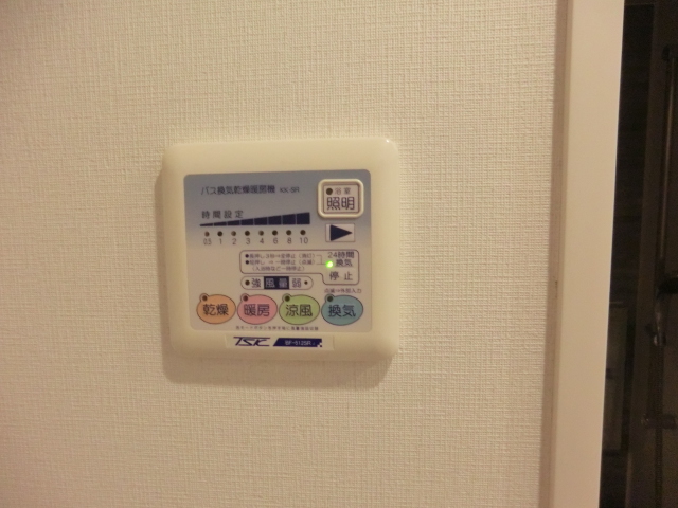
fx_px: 470
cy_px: 254
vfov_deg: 56.8
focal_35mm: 24
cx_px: 339
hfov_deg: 71.6
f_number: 3.2
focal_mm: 4.3
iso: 500
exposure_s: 1/60
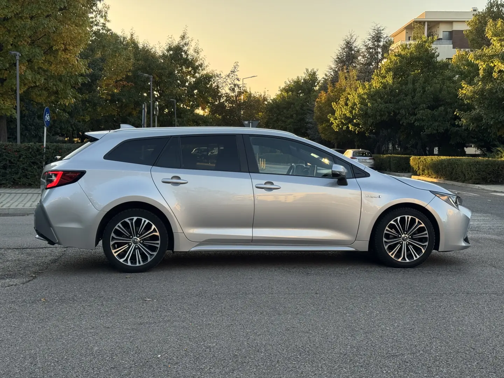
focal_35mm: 48
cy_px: 189
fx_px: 699
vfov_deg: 30.3
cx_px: 252
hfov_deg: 39.7
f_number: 1.78
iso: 64
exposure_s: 1/454
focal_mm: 6.76
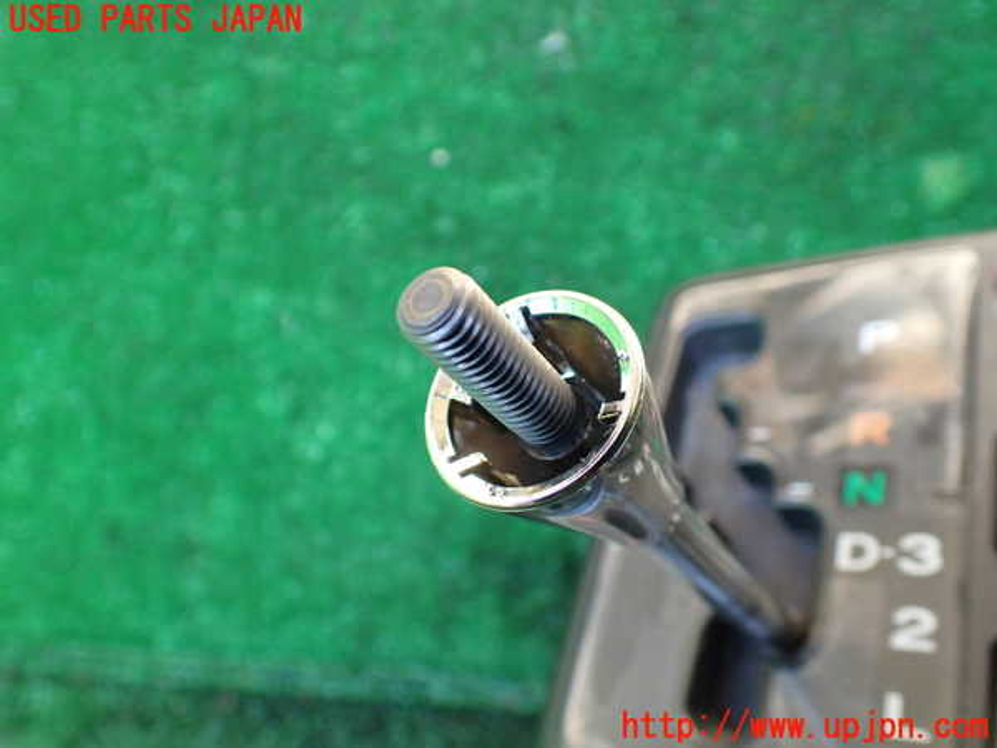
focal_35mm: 30
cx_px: 498
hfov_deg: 60.0
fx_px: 864
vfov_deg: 46.8
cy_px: 374
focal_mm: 5.4
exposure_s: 1/125
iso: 400
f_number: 2.3
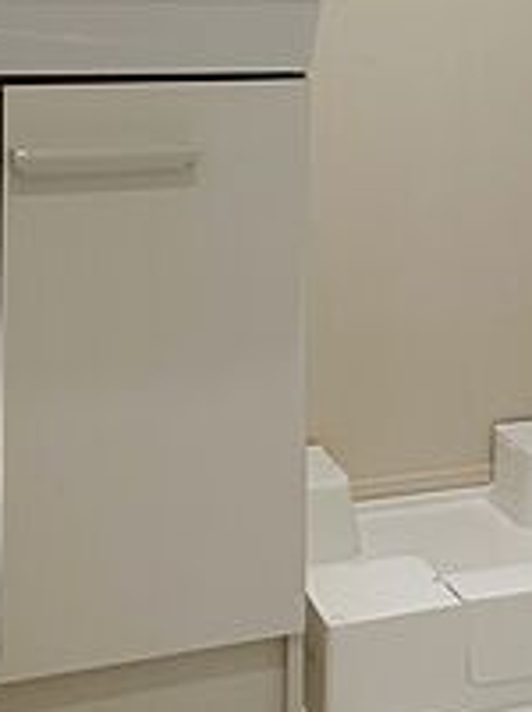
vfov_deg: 26.8
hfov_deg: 21.4
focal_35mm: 67
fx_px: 1377
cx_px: 475
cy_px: -64
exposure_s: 1/100
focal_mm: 3.99
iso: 80
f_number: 1.8
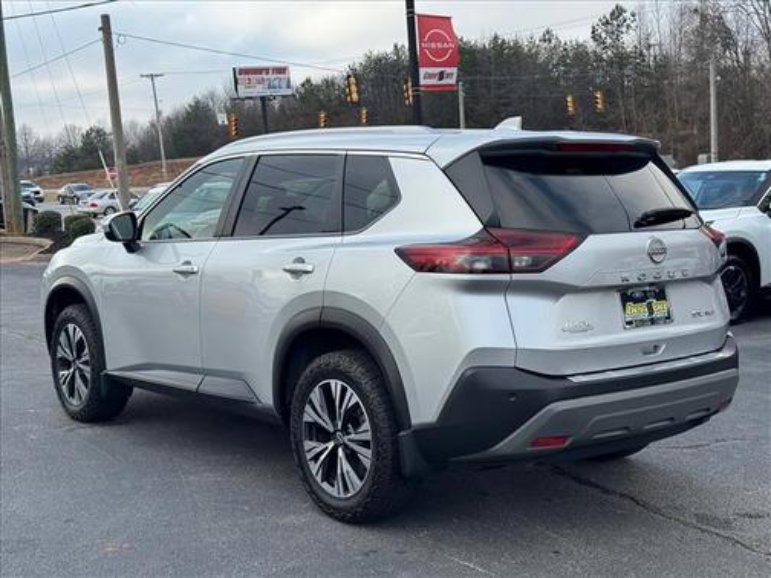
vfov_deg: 30.3
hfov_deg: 39.7
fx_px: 1069
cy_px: 289
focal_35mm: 48
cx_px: 386
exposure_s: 1/1637
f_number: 1.78
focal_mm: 6.76
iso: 64
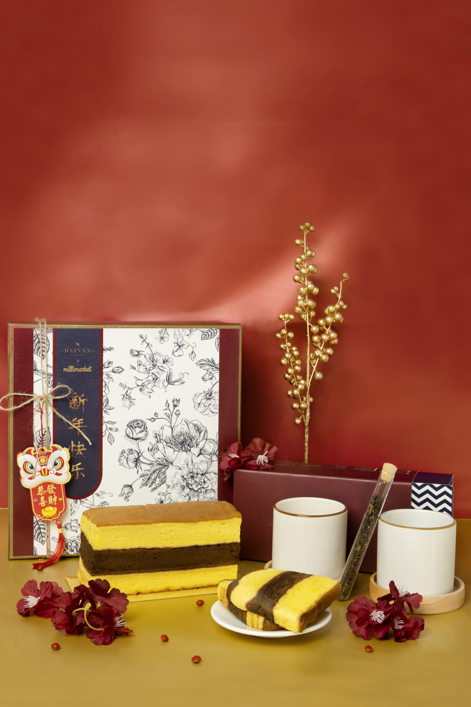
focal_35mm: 48
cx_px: 228
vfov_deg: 41.1
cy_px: 354
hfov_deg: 28.1
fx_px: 942
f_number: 6.3
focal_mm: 45
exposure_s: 1/10
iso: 400
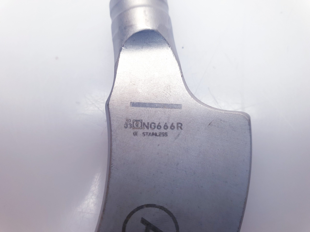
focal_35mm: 26
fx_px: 233
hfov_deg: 67.3
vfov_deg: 53.1
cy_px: 116
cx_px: 155
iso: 100
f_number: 2.4
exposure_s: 1/50
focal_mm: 4.3
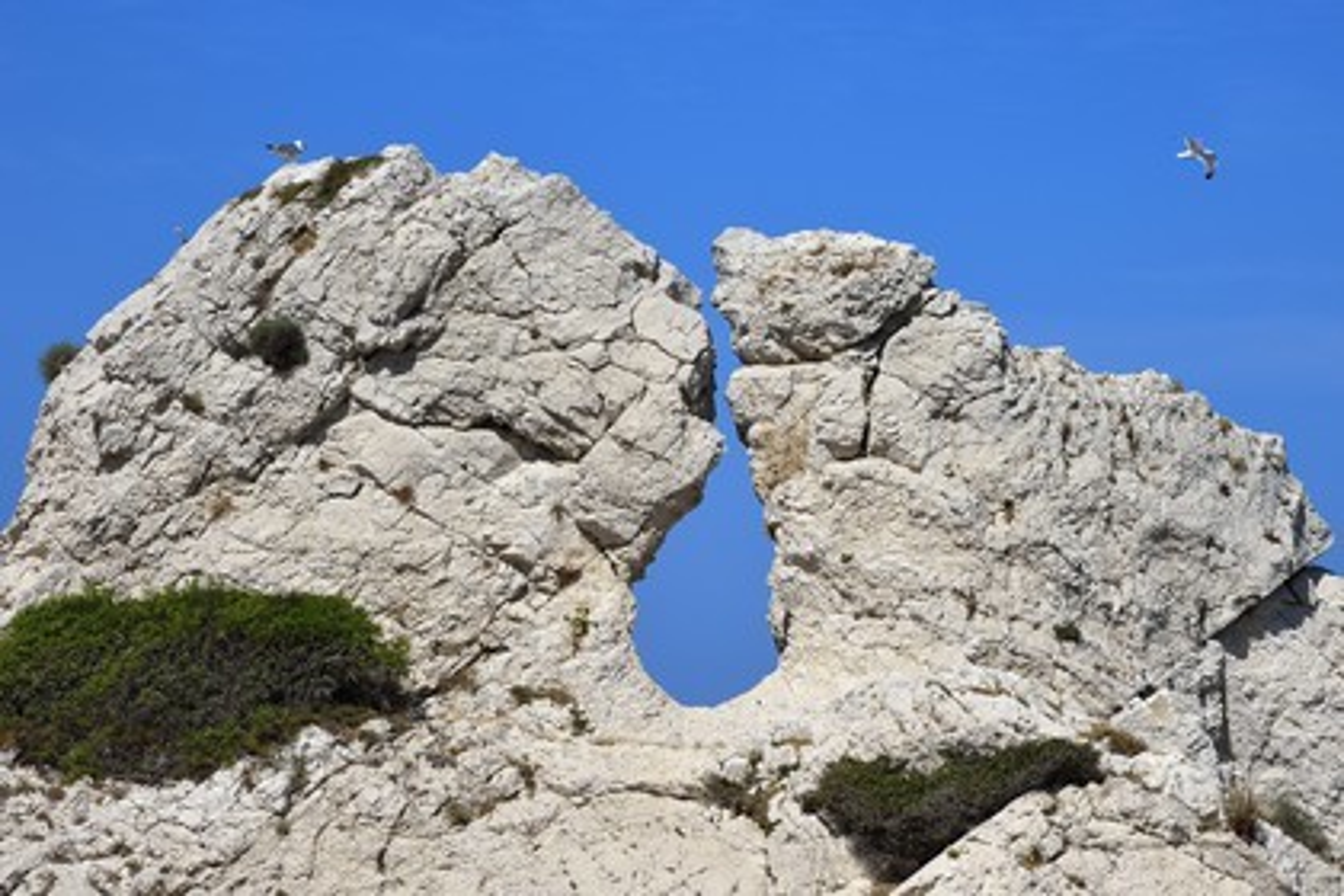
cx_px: 672
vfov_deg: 6.9
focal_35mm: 200
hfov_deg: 10.3
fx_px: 7466
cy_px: 448
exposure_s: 1/400
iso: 200
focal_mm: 200
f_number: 11
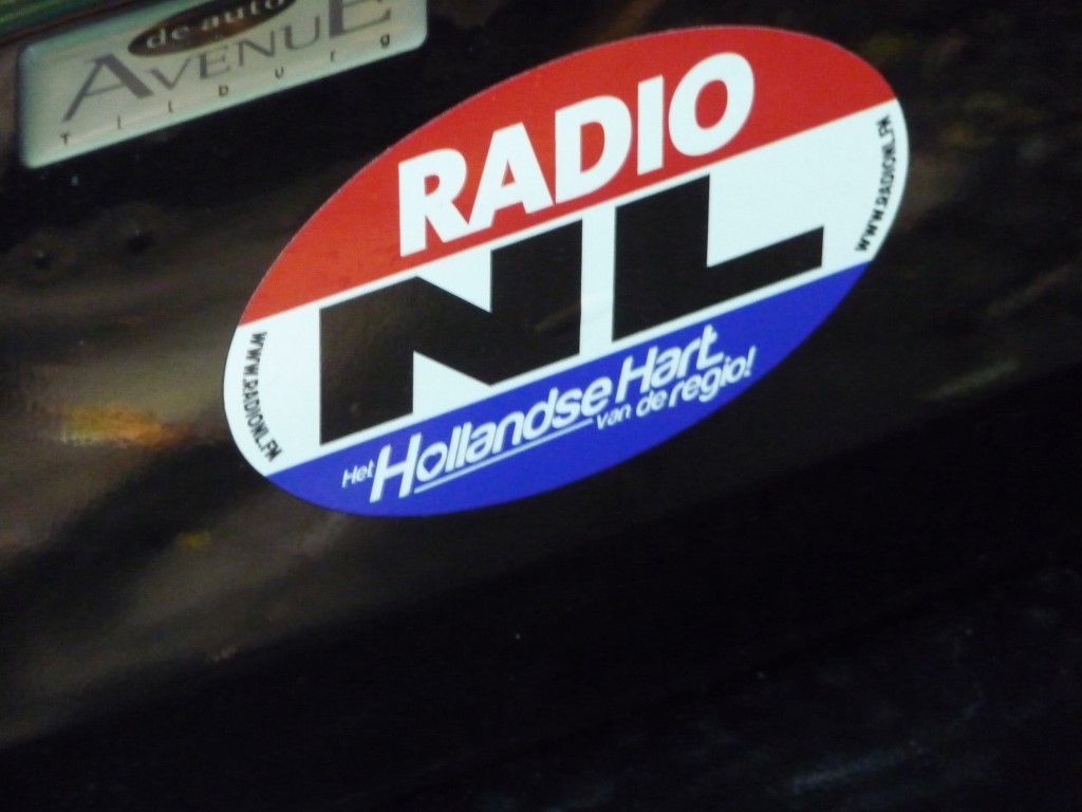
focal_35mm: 280
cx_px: 541
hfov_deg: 7.1
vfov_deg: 5.3
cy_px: 406
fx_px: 8752
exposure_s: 1/15
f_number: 4.9
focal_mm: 47
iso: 800
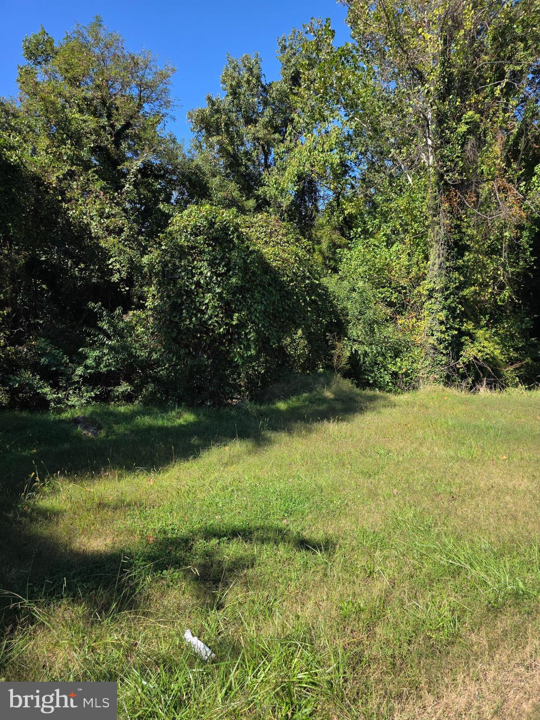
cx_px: 270
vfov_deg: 73.9
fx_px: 478
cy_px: 360
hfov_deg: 58.9
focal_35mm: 23
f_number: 1.7
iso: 80
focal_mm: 6.3
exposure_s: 1/2456
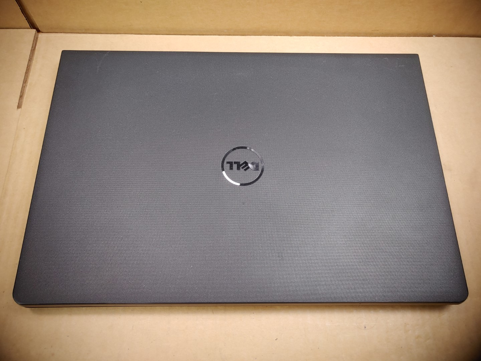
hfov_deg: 67.3
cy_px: 180
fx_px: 361
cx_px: 240
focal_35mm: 26
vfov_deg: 53.1
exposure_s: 1/60
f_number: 1.8
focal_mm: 4.36
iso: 50
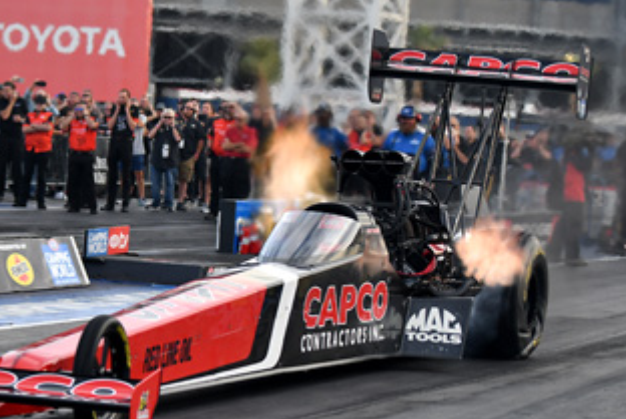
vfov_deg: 8.2
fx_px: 2925
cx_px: 303
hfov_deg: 12.2
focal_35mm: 168
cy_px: 317
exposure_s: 1/1000
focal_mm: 70
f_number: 2.8
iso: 200
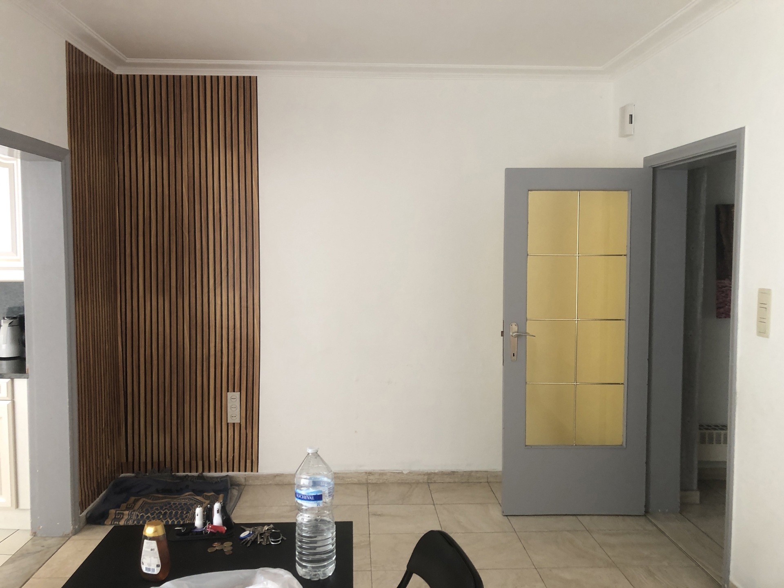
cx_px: 392
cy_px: 294
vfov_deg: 49.7
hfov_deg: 63.4
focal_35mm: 28
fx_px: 634
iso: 40
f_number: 1.8
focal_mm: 3.99
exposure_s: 1/20
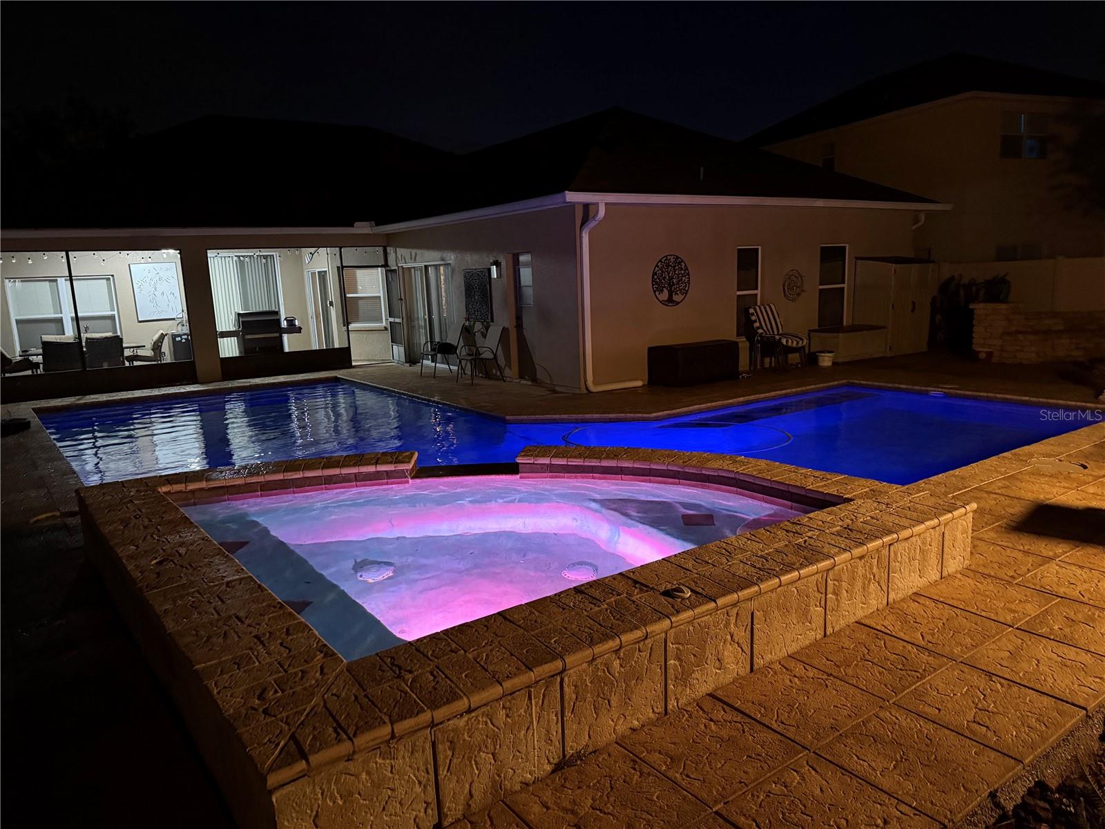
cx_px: 552
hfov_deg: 71.6
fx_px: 766
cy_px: 414
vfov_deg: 56.8
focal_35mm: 24
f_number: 1.78
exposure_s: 1/30
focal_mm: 6.76
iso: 1000
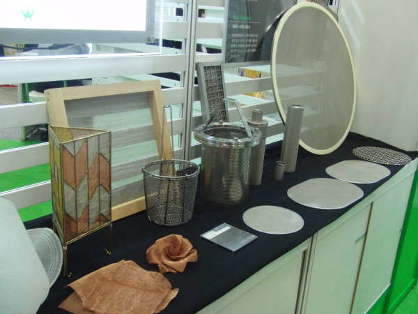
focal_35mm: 37
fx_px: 447
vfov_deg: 38.7
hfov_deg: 50.1
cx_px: 209
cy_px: 157
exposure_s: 1/80
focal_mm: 6.42
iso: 500
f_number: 3.6
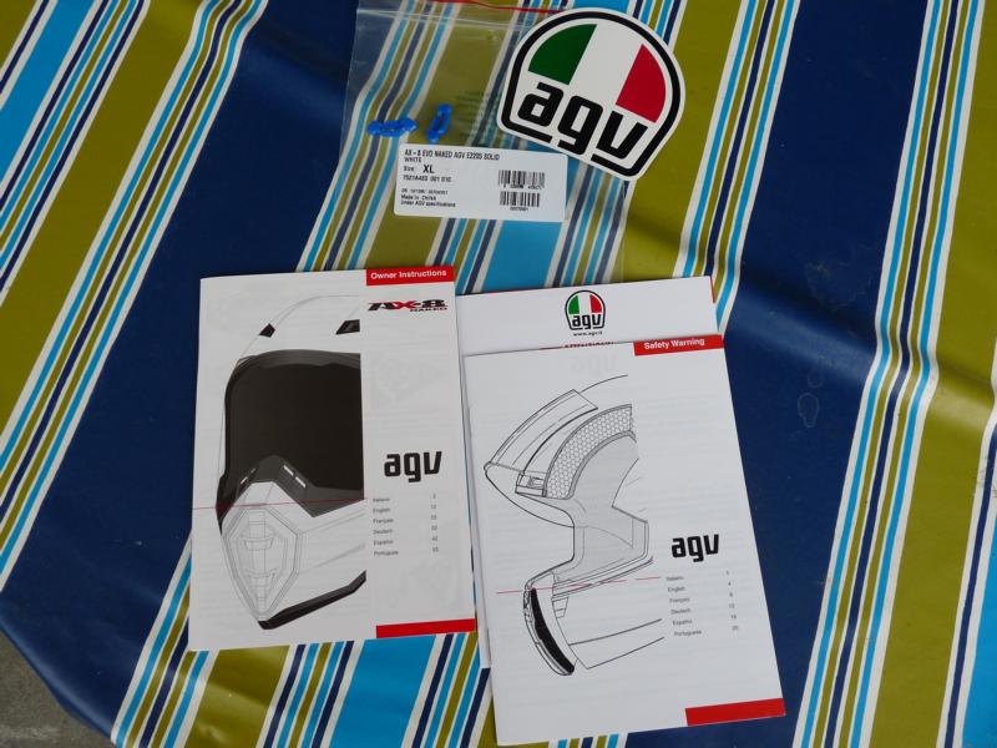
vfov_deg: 51.4
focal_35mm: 27
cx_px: 498
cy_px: 374
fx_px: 778
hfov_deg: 65.3
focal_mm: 4.8
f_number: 4
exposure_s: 1/200
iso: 100
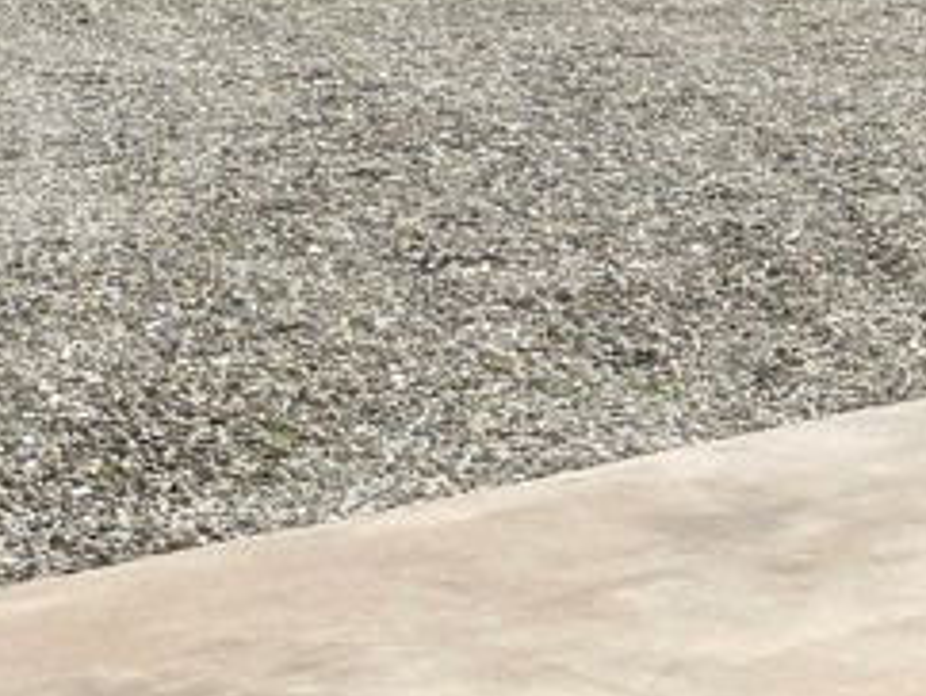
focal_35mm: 110
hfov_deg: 16.9
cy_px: 157
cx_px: 1175
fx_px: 2945
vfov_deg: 13.4
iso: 32
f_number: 1.8
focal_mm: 4.25
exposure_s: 1/5025
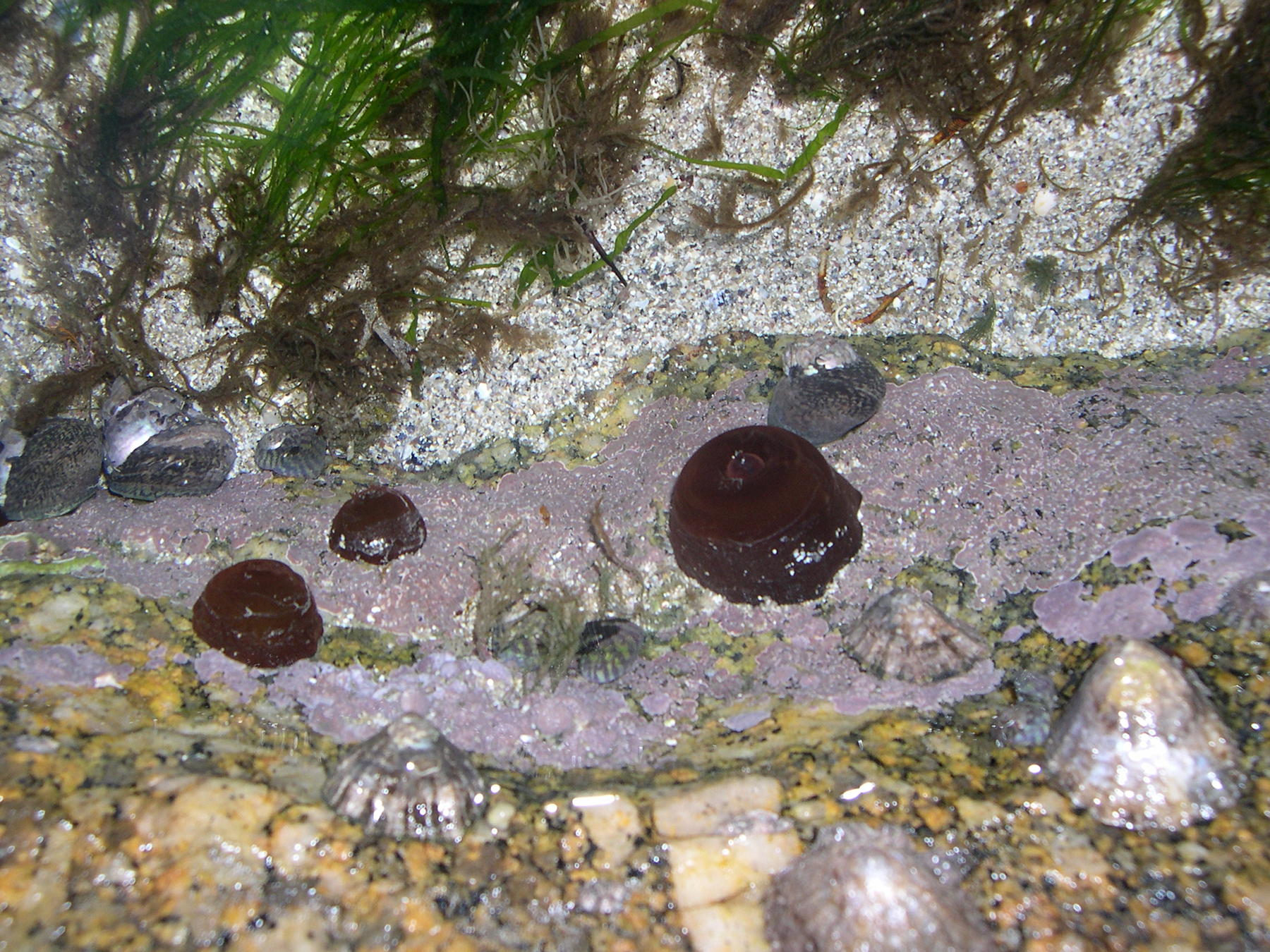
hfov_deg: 49.0
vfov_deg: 37.7
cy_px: 476
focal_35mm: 38
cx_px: 635
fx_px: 1394
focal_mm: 8
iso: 100
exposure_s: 1/30
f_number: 7.6
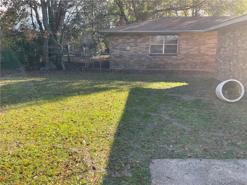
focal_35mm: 29
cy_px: 92
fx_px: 207
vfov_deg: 48.2
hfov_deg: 61.7
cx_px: 124
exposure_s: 1/378
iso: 16
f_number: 1.8
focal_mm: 3
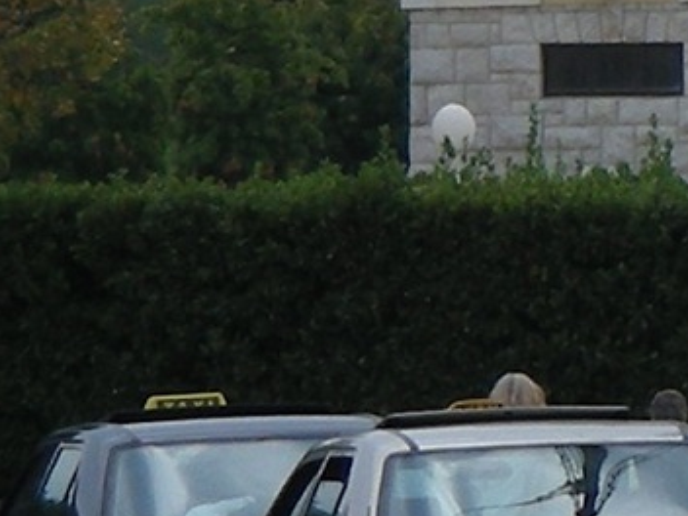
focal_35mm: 724
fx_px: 14390
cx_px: 1230
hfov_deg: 2.7
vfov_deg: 2.0
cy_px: -917
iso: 50
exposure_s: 1/427
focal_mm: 18.9
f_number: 4
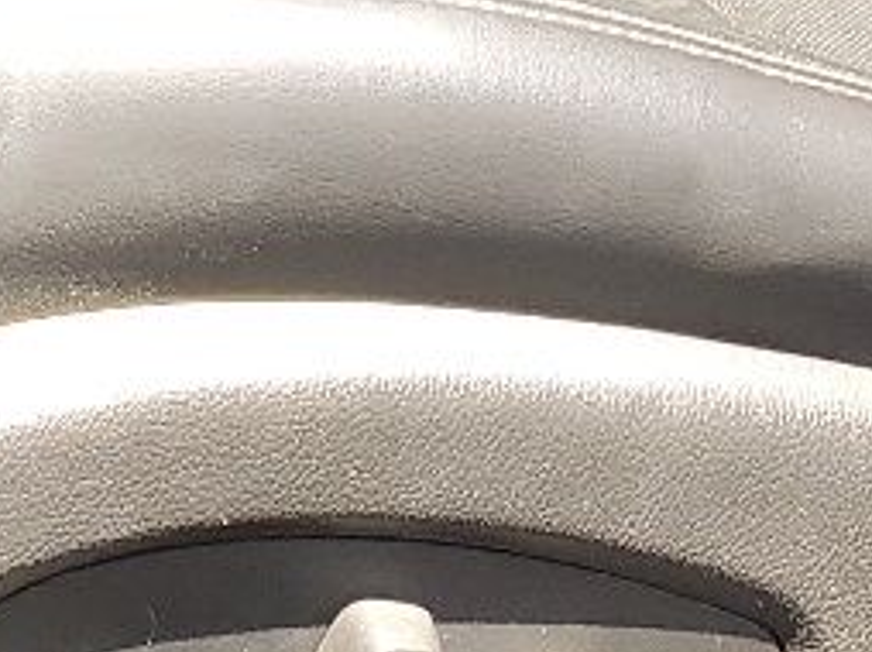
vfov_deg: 8.1
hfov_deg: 11.4
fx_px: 4127
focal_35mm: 164
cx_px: -539
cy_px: -1105
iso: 50
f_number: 1.5
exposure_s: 1/217
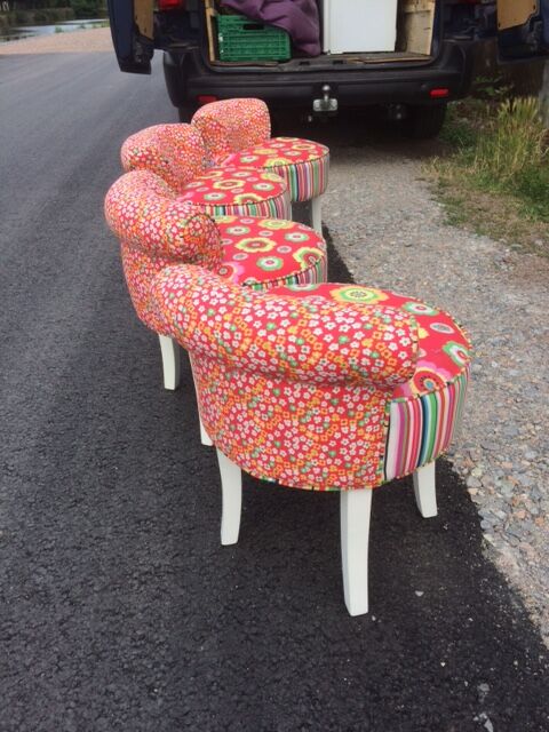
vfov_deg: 61.7
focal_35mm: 29
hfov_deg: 48.2
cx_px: 274
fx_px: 613
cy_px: 366
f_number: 2.2
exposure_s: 1/733
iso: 32
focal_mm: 4.15
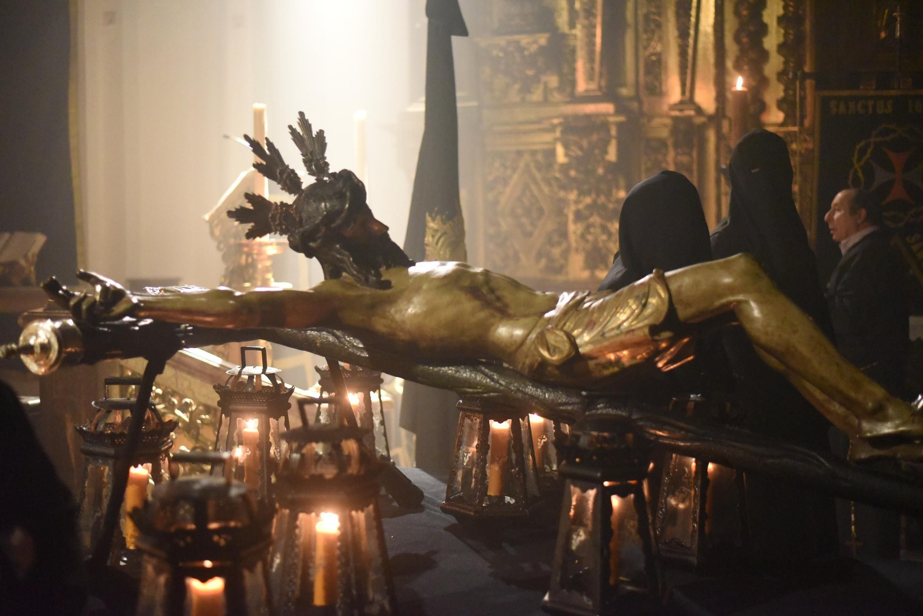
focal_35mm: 50
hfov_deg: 39.6
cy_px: 308
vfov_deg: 27.0
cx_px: 462
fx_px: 1282
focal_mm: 50
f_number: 1.8
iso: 11400
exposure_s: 1/160
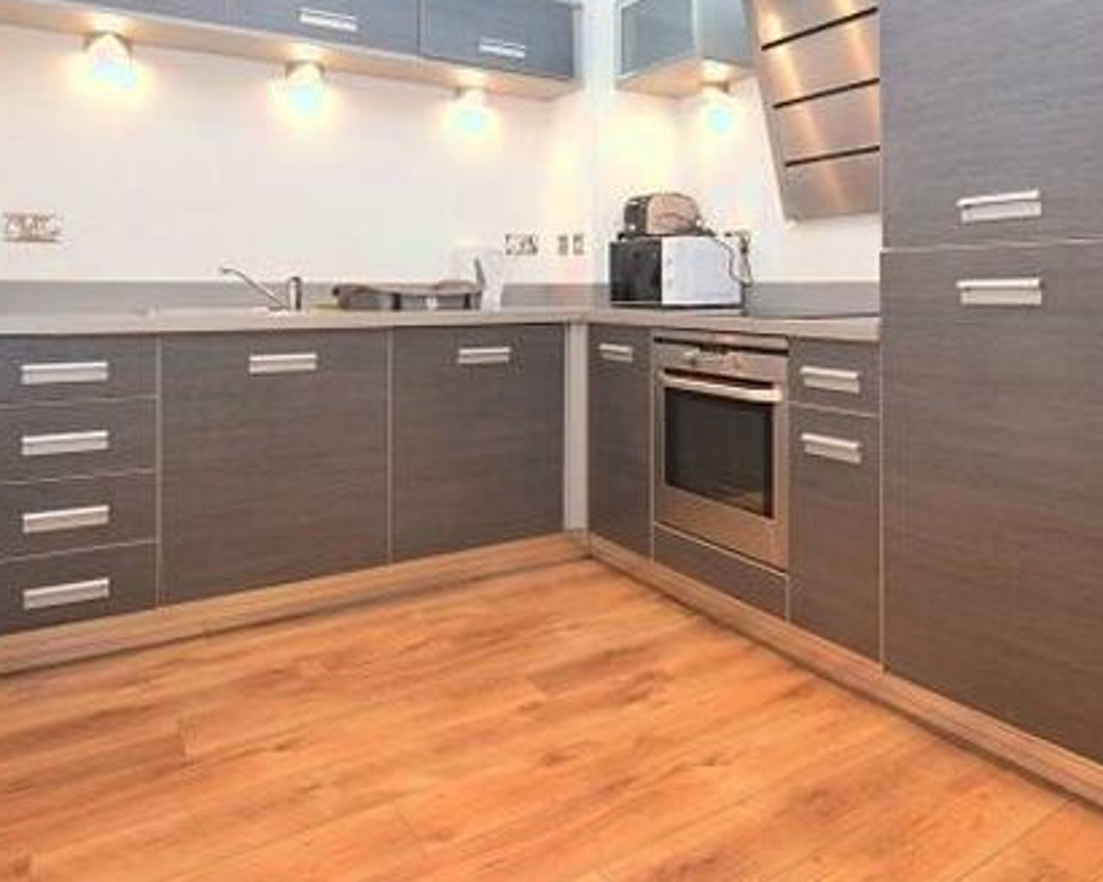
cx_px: 691
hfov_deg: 69.1
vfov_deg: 57.5
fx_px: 783
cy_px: 296
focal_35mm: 24
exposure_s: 1/60
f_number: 3.5
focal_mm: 10
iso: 1000
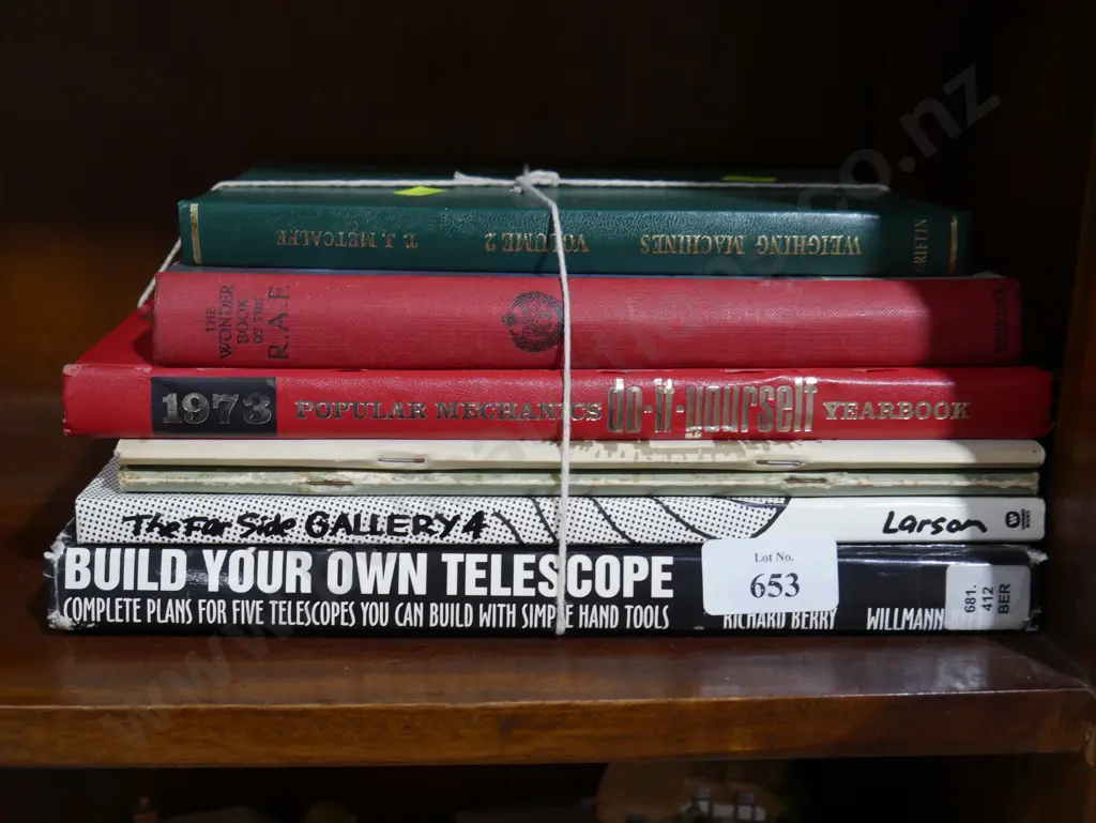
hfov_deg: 46.8
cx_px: 548
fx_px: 1267
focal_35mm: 40
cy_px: 412
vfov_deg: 36.0
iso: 640
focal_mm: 20
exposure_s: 1/60
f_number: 4.5
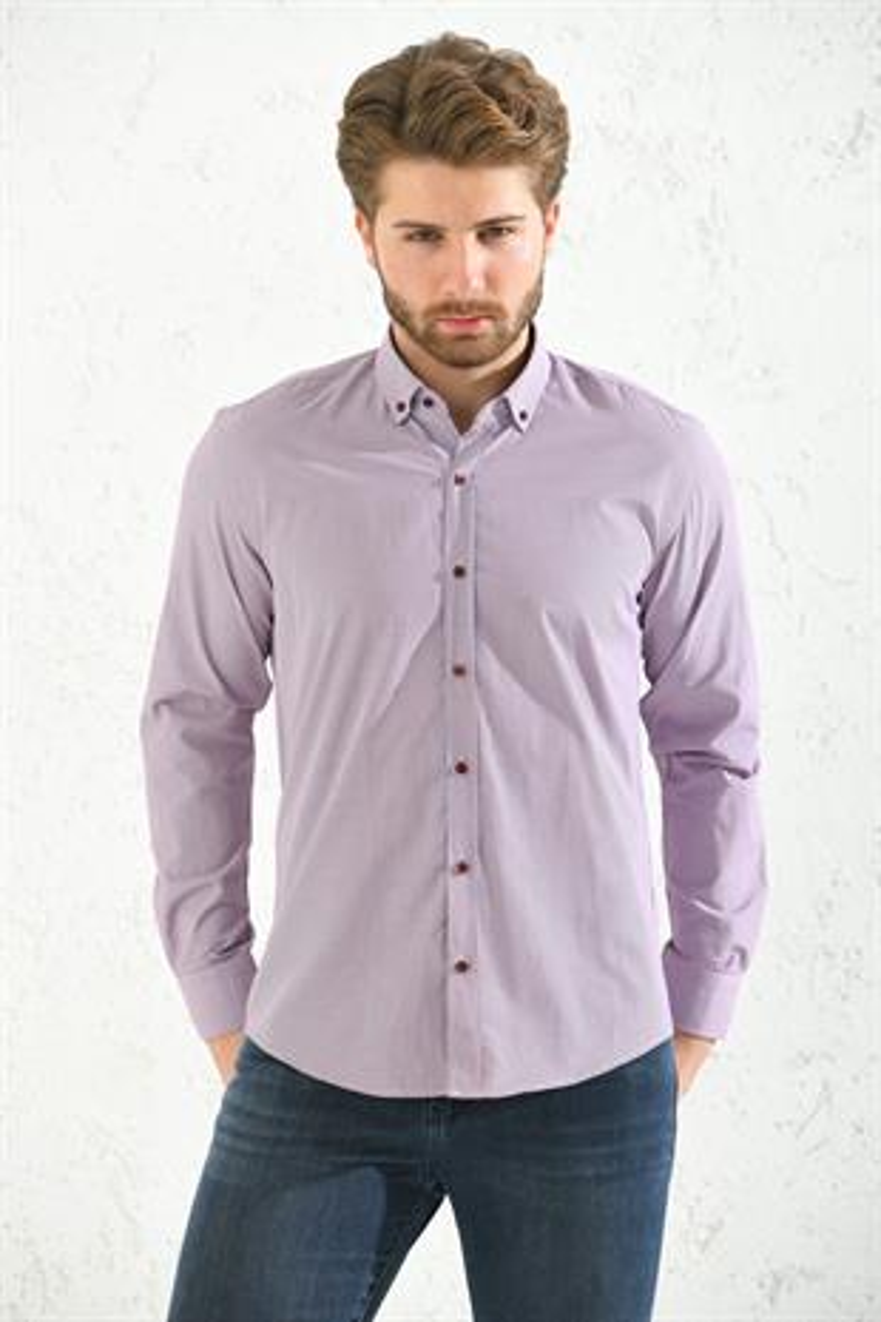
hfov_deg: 8.3
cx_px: 440
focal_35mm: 165
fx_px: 6056
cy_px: 661
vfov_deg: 12.5
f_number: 6.3
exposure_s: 1/160
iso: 125
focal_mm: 165
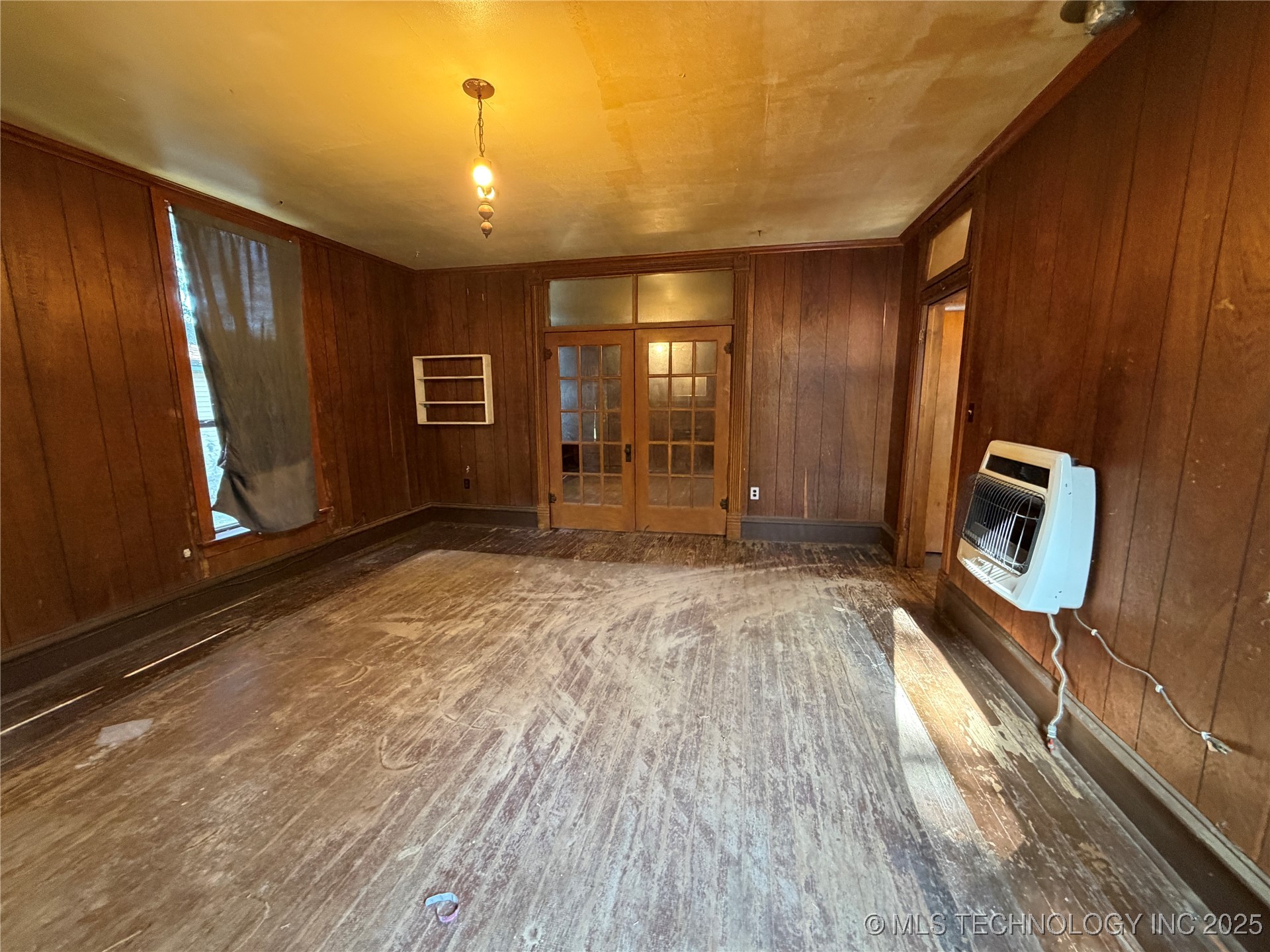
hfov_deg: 102.1
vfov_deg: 85.7
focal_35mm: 14
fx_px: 514
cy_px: 476
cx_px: 635
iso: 500
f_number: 2.2
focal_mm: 2.22
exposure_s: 1/60
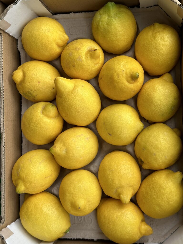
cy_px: 122
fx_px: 338
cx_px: 92
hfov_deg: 30.3
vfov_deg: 39.7
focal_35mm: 48
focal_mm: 6.86
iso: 64
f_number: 1.78
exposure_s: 1/980
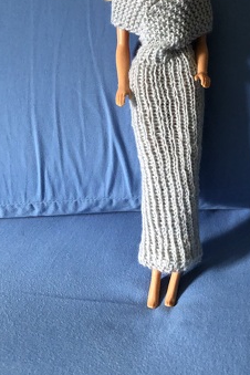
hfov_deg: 32.8
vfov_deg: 48.2
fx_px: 417
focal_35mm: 40
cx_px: 184
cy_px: 153
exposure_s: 1/5
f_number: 1.8
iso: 100
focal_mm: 3.99
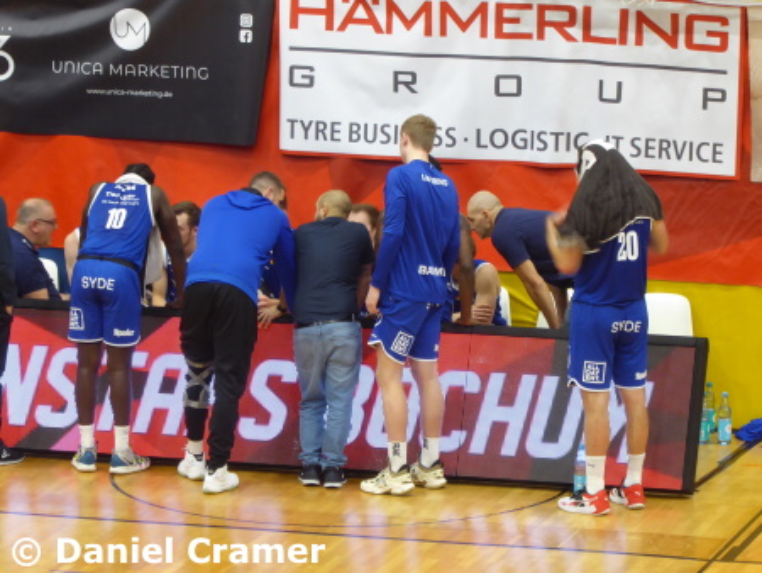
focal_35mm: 300
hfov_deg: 6.6
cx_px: 381
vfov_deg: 5.0
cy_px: 286
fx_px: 6607
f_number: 5.8
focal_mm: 53.8
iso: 400
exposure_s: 1/15
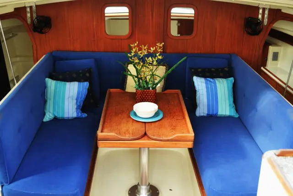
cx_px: 146
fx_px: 342
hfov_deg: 46.4
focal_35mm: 42
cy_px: 98
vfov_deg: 31.9
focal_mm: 28
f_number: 4.5
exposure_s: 1/80
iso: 400
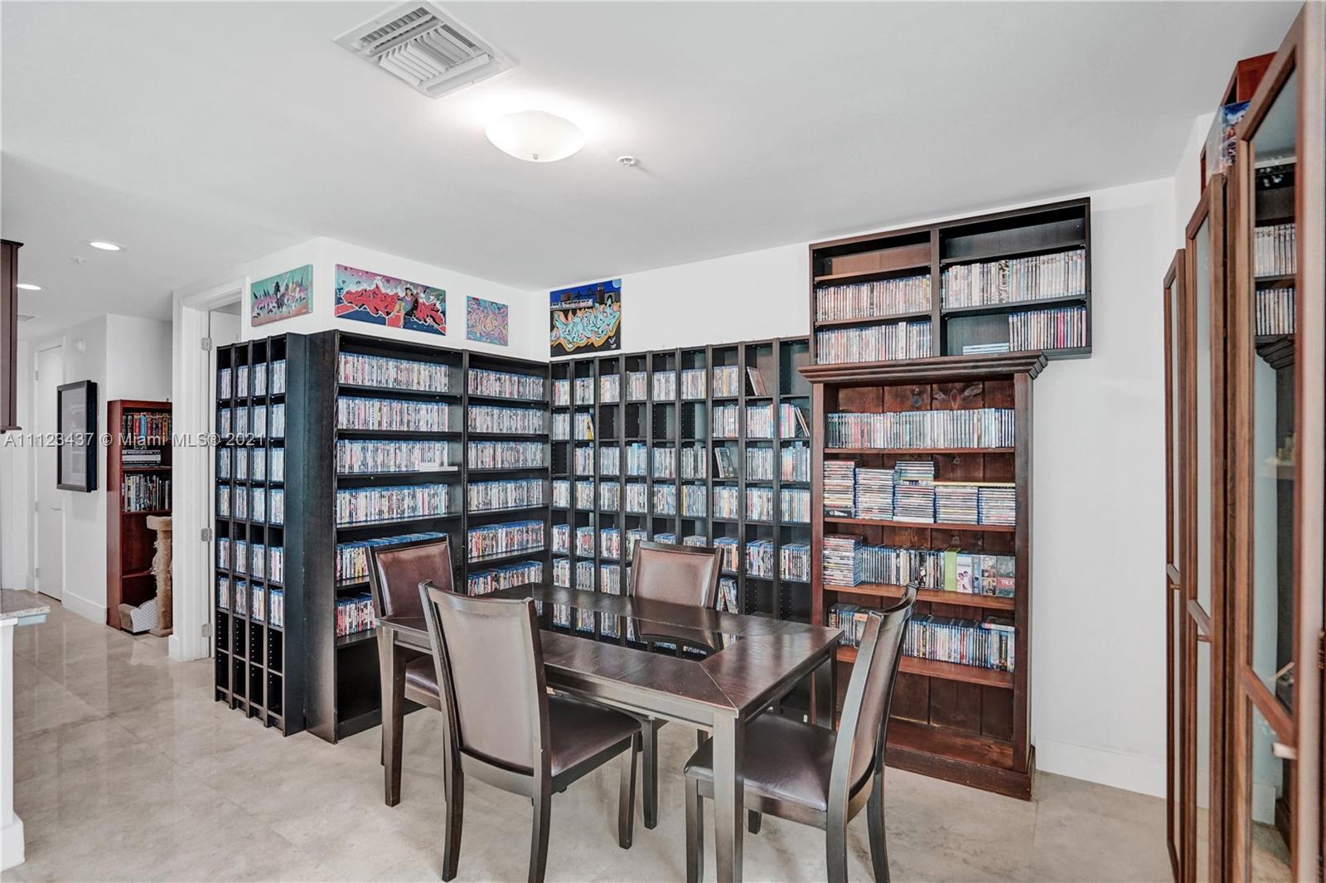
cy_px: 442
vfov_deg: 73.7
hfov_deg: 96.8
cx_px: 663
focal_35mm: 16
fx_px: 589
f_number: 4
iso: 1600
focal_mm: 16
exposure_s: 1/250
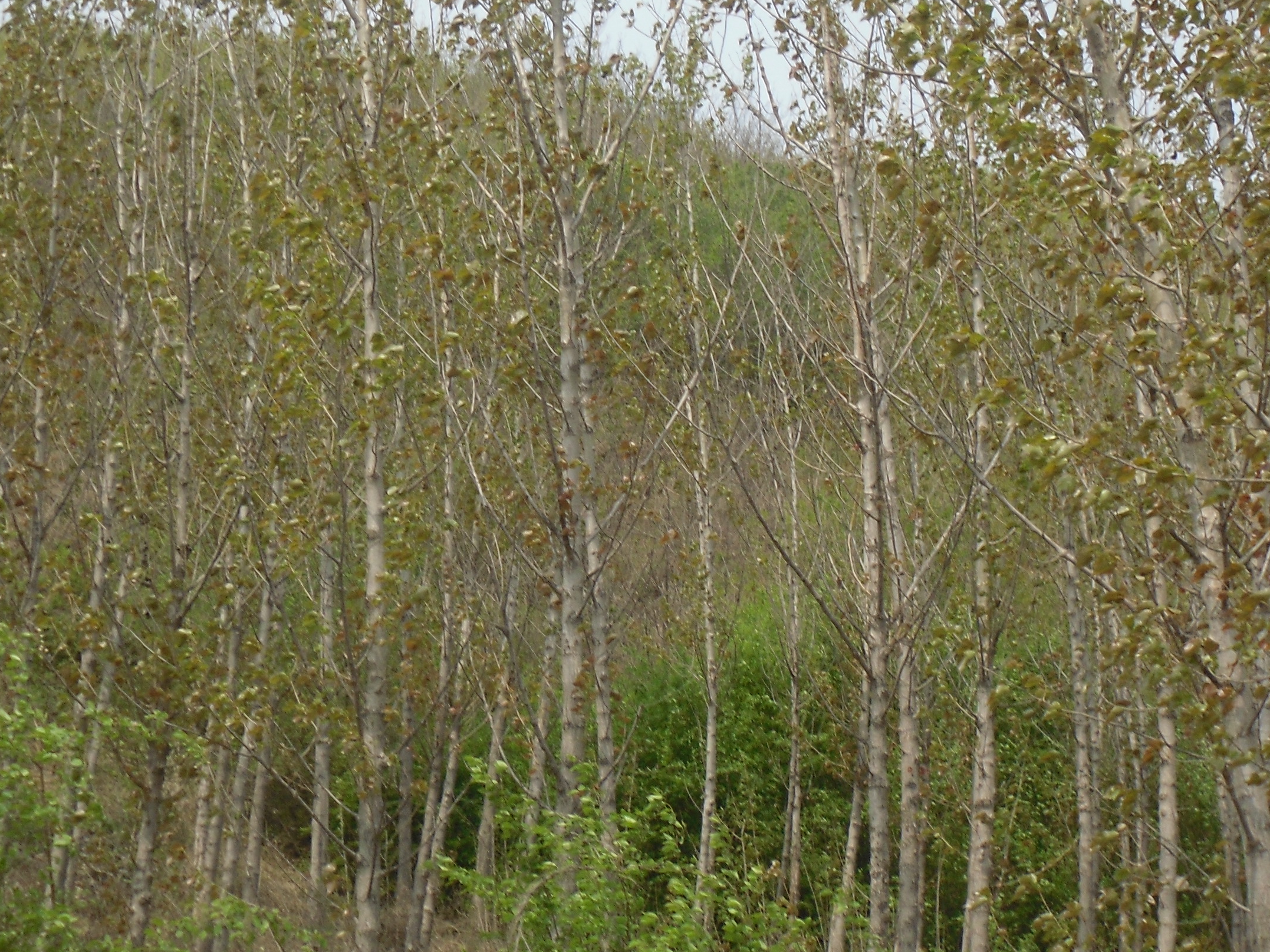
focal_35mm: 65
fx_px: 2384
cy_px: 327
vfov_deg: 22.5
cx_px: 682
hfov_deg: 29.8
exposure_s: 1/173
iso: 80
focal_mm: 6.3
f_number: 7.6
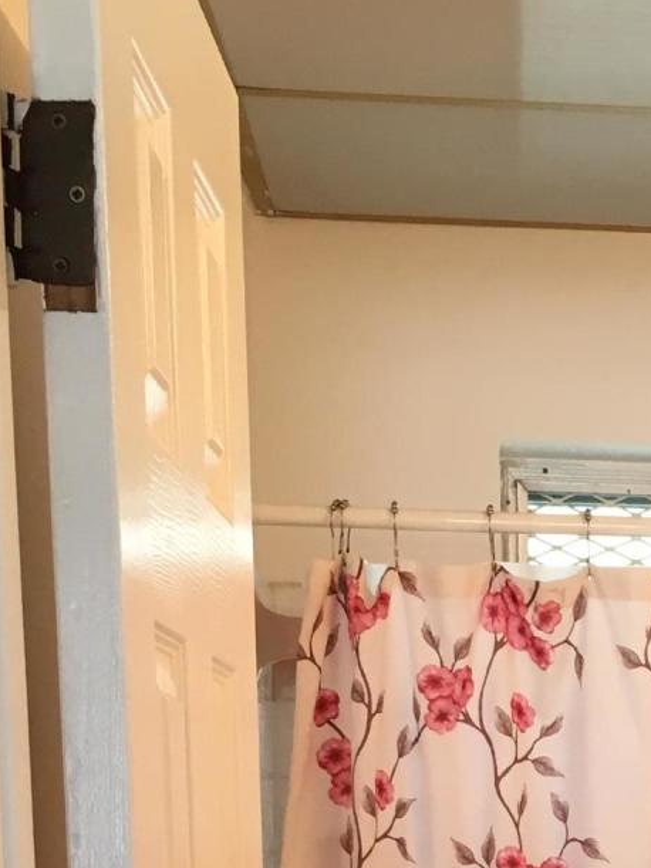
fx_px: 2383
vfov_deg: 18.6
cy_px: 1256
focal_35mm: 95
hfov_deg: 15.1
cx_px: 768
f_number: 2.2
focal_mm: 4.15
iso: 50
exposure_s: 1/30
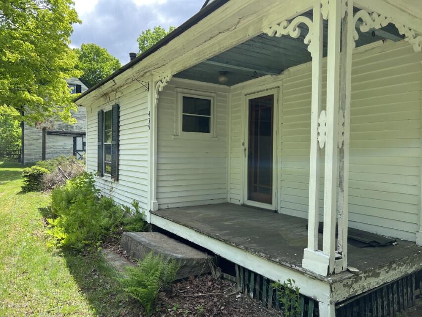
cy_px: 158
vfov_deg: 53.1
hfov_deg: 67.3
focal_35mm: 26
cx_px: 211
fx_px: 317
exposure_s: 1/1209
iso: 50
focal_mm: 5.7
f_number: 1.5
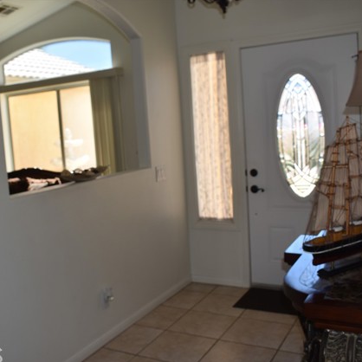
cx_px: 139
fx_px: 461
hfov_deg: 42.6
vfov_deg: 42.8
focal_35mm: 39
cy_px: 183
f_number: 5.6
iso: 125
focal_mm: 20
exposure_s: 1/125
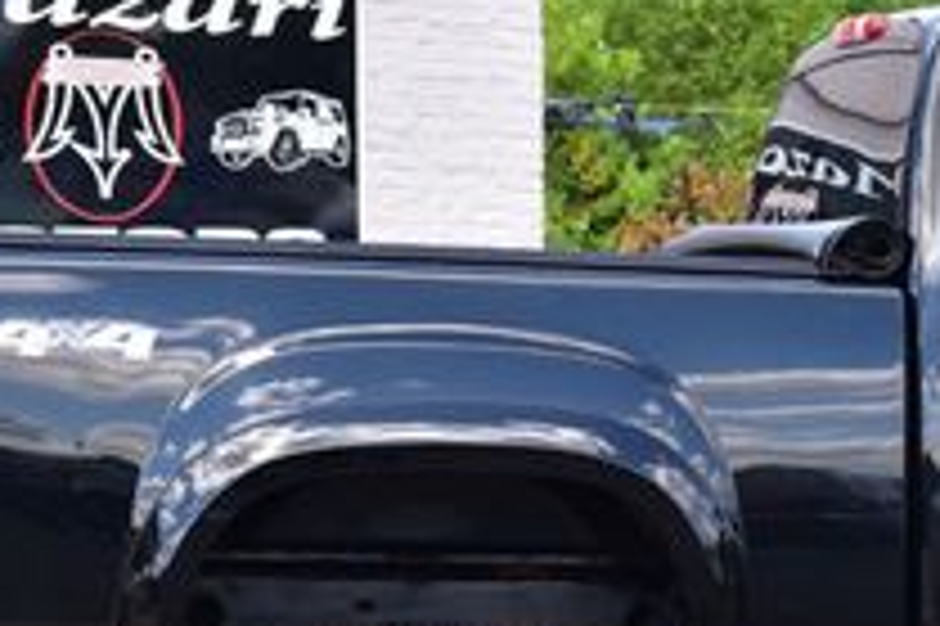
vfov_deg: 8.3
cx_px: 1138
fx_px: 4305
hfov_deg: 12.2
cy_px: 428
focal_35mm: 165
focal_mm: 36
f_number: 9
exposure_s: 1/160
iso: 400
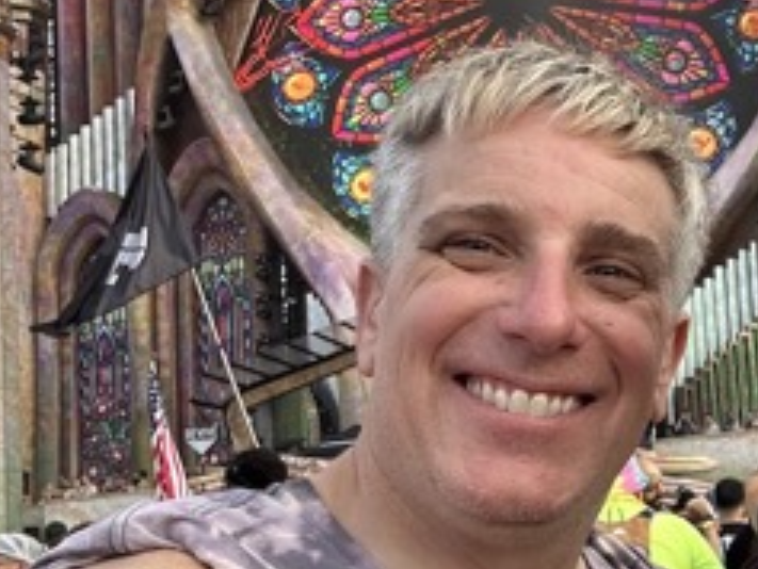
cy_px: 368
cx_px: 771
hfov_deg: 29.0
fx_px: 1358
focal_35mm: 62
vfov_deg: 23.6
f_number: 1.9
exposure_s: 1/121
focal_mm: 2.69
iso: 25
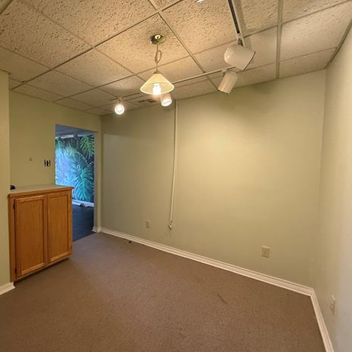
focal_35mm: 17
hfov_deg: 82.1
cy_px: 172
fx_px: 196
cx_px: 128
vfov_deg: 84.0
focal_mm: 2.22
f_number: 2.2
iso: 400
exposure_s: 1/120
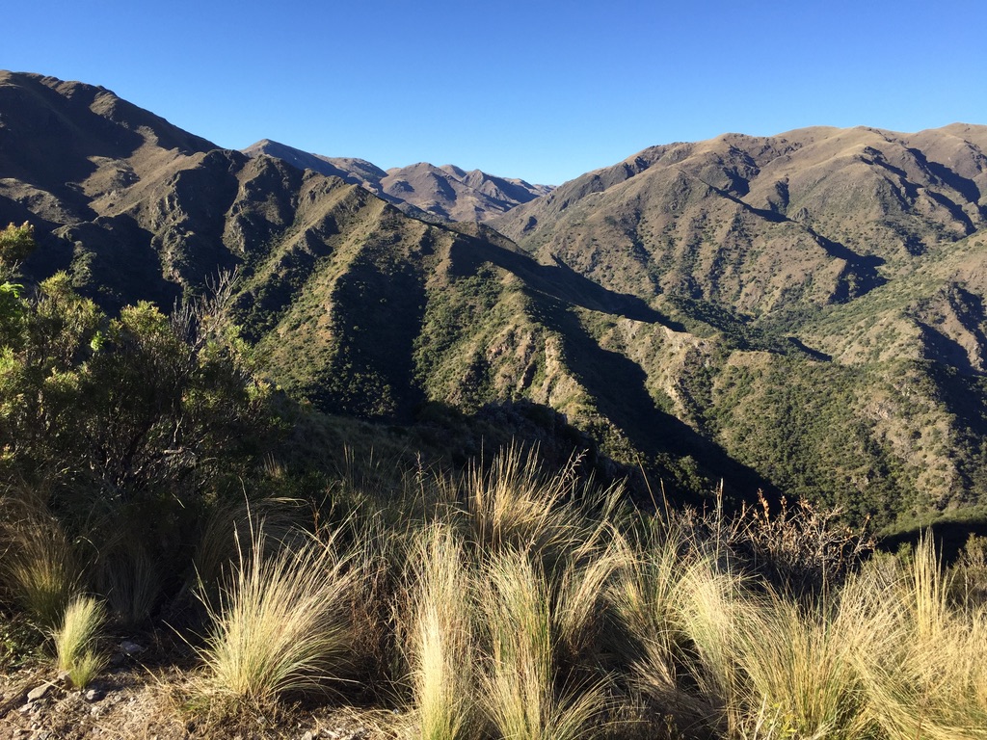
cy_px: 370
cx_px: 494
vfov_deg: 48.2
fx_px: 827
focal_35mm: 29
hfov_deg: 61.7
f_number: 2.2
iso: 32
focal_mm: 4.15
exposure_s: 1/1041
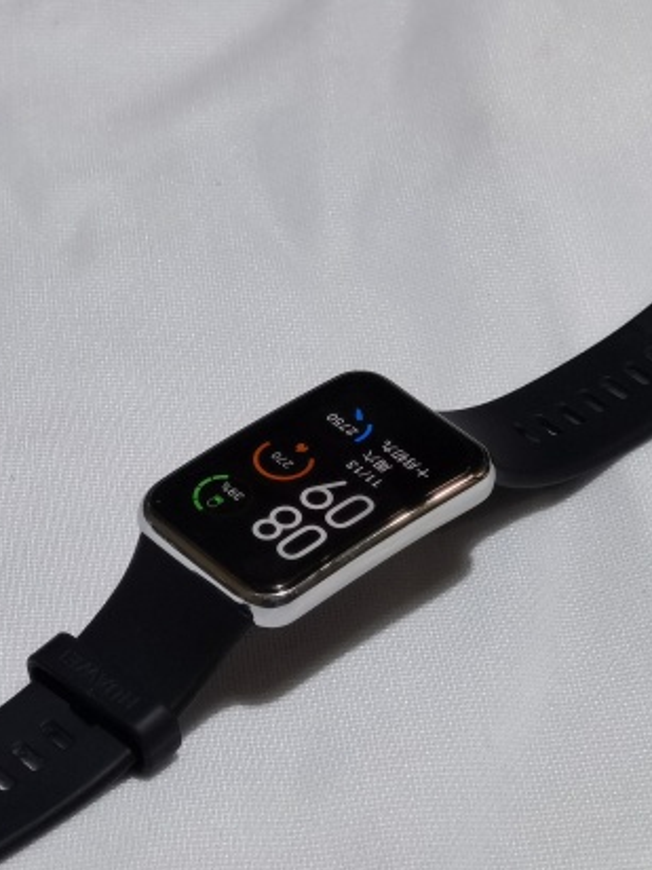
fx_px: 2938
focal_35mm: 117
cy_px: 414
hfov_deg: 12.7
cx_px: 255
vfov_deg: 16.8
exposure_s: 1/100
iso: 160
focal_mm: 6.67
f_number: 1.9
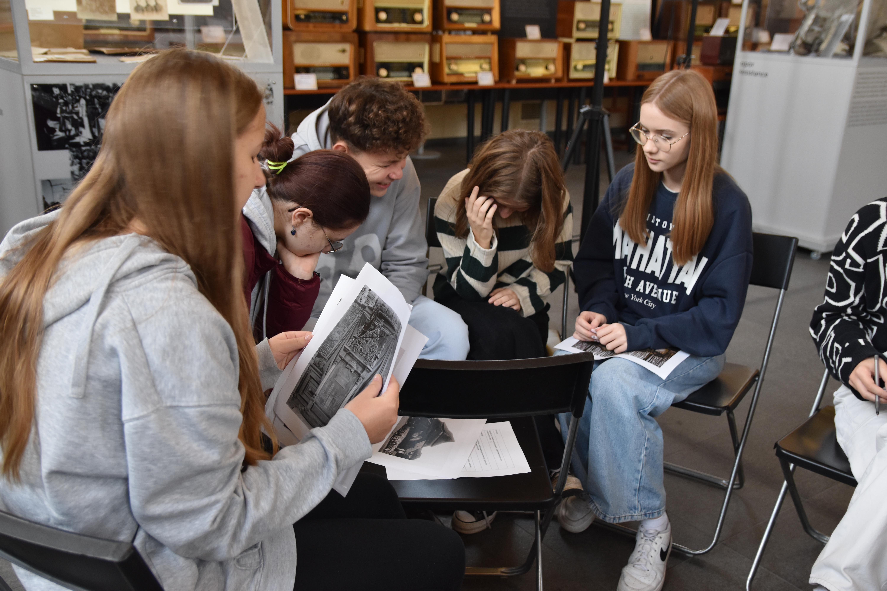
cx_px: 444
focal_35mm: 36
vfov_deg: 36.9
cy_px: 296
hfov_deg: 53.1
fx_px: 887
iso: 800
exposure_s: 1/60
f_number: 3.2
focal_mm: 24
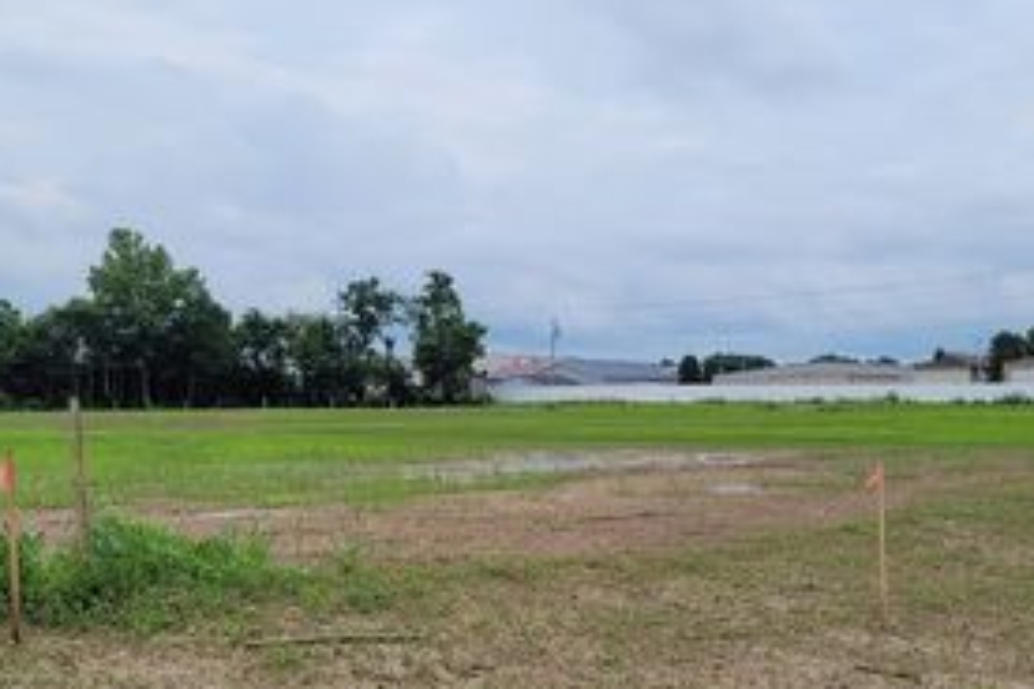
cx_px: 562
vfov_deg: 27.0
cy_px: 549
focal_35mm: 49
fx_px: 1407
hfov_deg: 40.3
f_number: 1.8
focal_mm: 5.4
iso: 40
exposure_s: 1/2600
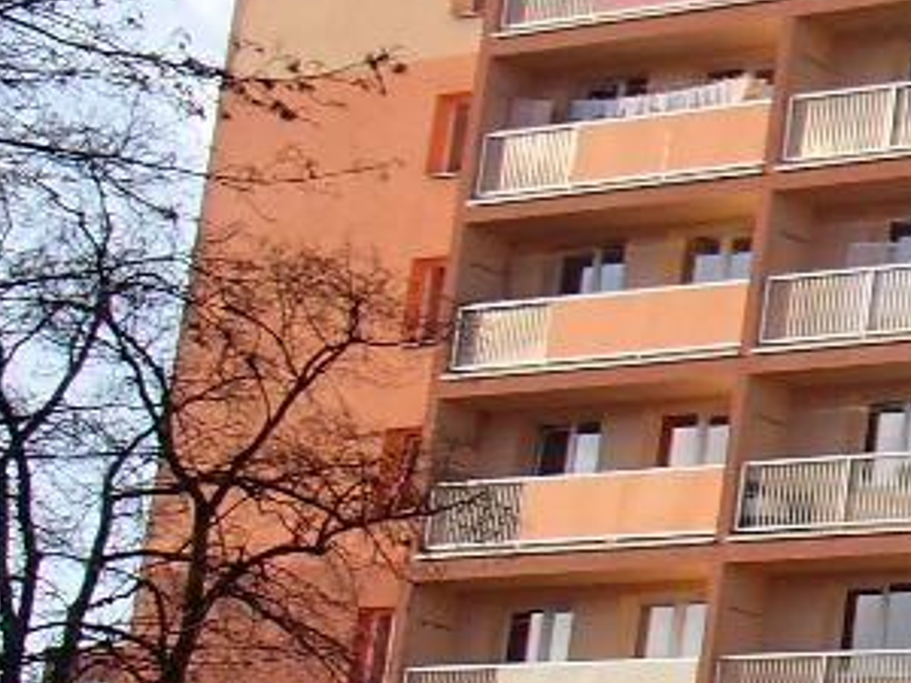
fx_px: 3369
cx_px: 1928
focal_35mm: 128
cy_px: 534
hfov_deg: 13.0
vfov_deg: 11.5
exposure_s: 1/640
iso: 100
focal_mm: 5.4
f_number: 4.1
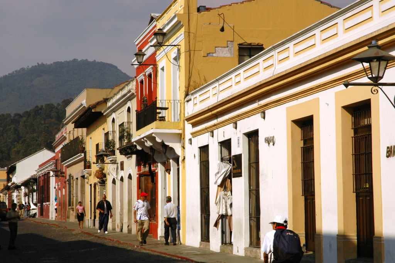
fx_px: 1151
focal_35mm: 105
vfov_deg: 13.0
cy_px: 132
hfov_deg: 19.5
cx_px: 198
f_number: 14
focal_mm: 70
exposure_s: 1/640
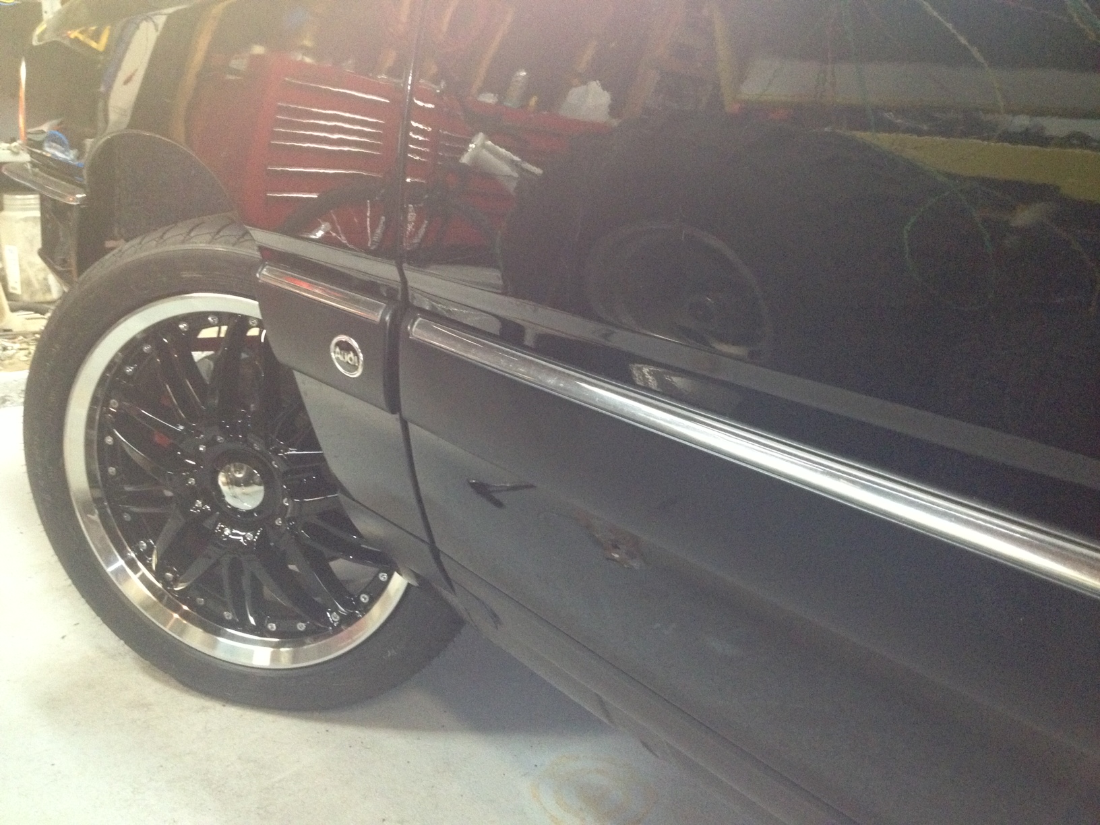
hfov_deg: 52.6
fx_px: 1112
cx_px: 550
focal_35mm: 35
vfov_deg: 40.7
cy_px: 412
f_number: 2.4
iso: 400
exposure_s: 1/20
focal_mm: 4.28
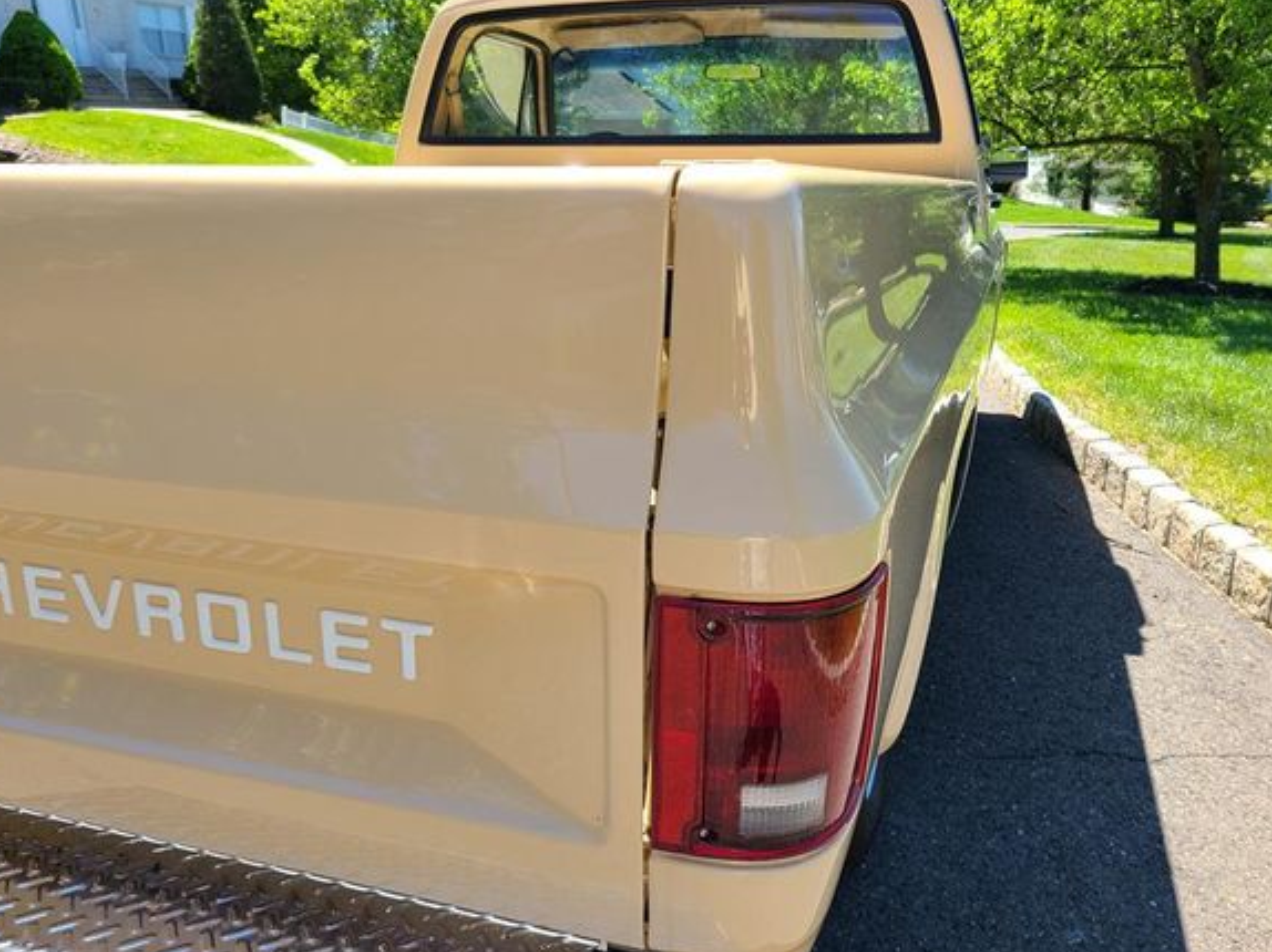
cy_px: 514
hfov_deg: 61.7
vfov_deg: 48.2
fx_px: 1065
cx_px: 643
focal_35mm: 29
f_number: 1.8
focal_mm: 5.4
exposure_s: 1/694
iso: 40
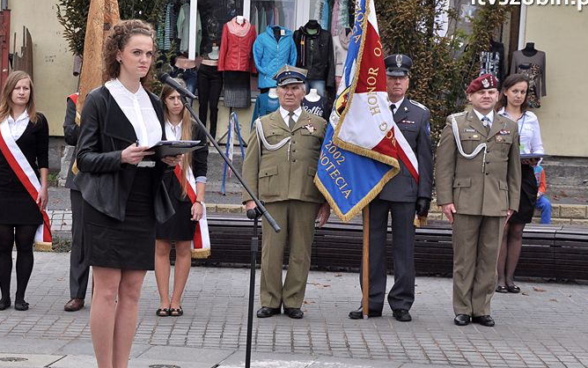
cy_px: 215
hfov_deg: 20.6
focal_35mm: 101
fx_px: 1619
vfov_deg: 13.0
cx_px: 241
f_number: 9
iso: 500
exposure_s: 1/320
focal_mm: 52
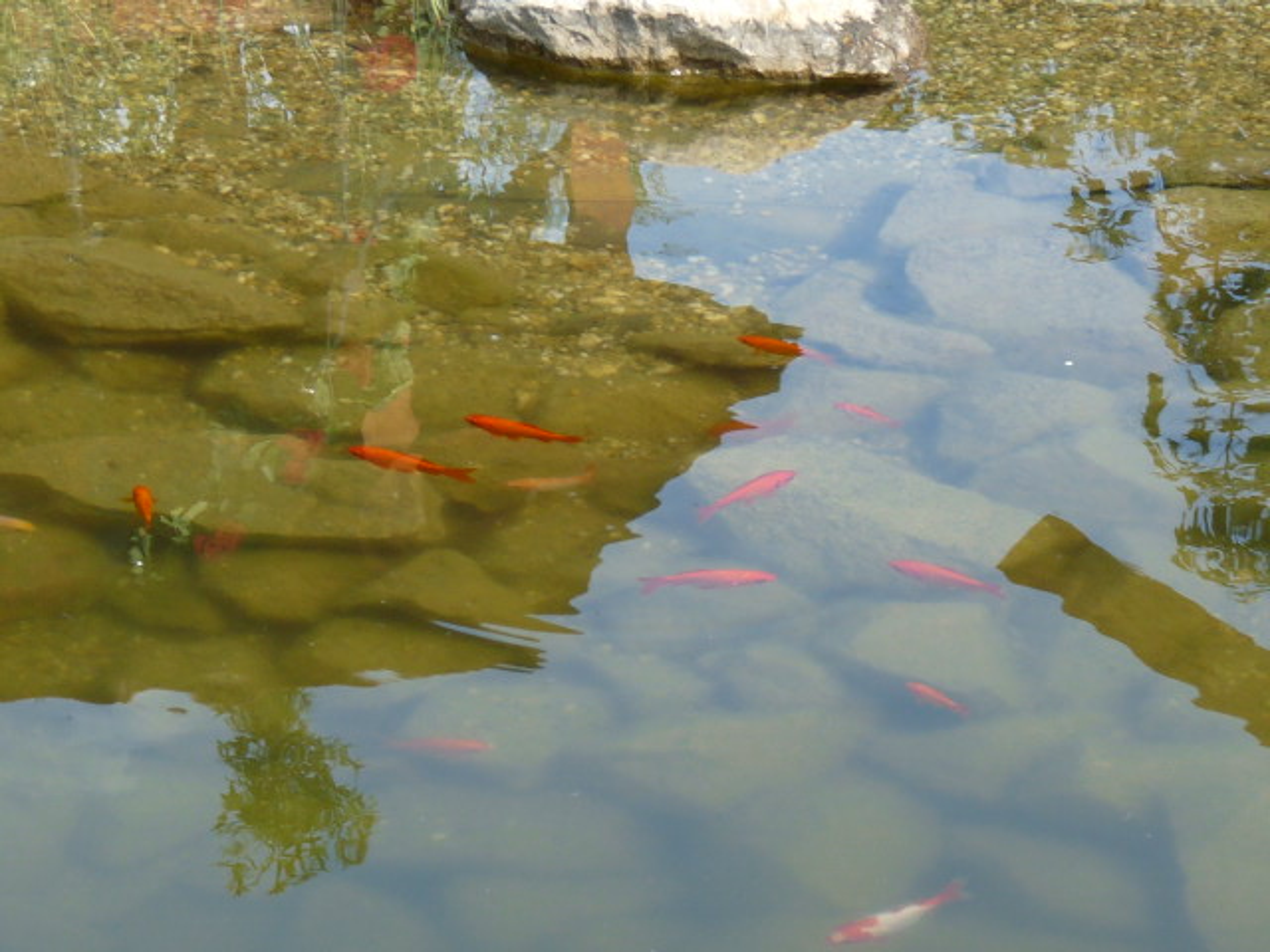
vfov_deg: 10.4
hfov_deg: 13.8
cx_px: 635
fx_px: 5246
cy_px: 476
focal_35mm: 143
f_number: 4
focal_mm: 14.4
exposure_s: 1/200
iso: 100
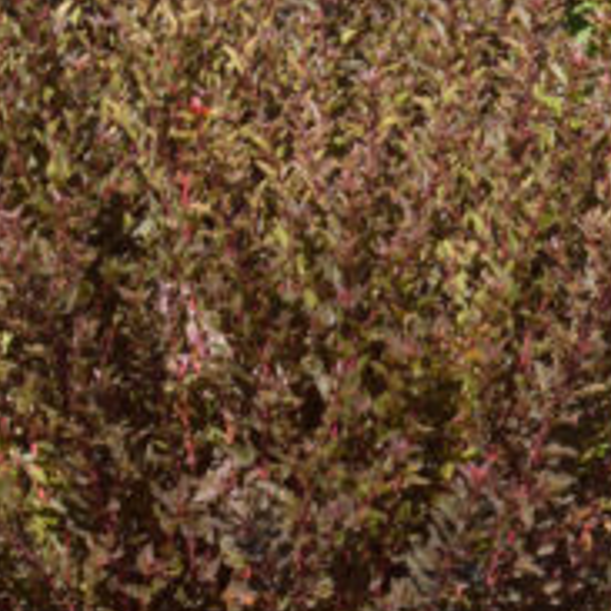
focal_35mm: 278
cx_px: 1005
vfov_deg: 6.3
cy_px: 336
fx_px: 5552
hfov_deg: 6.2
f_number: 7.1
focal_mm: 52
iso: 200
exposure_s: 1/160
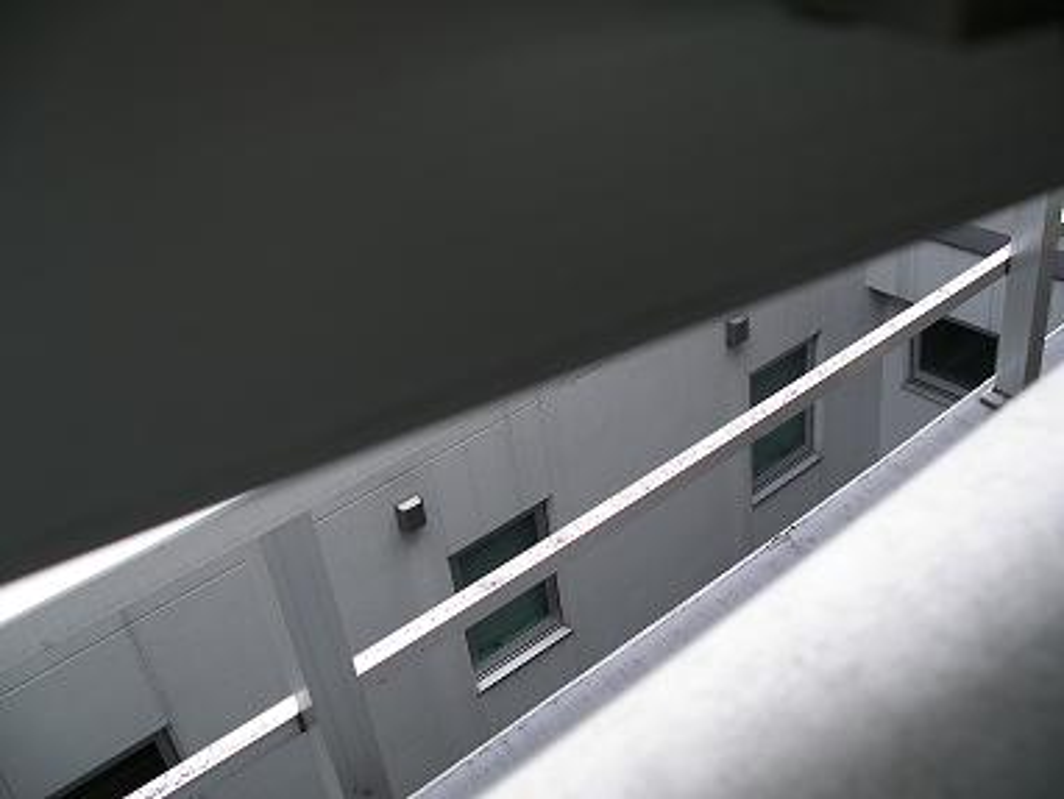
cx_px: 532
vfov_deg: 38.7
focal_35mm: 37
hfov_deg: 50.1
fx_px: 1138
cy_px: 400
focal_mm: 7.8
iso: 80
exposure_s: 1/60
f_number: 3.5
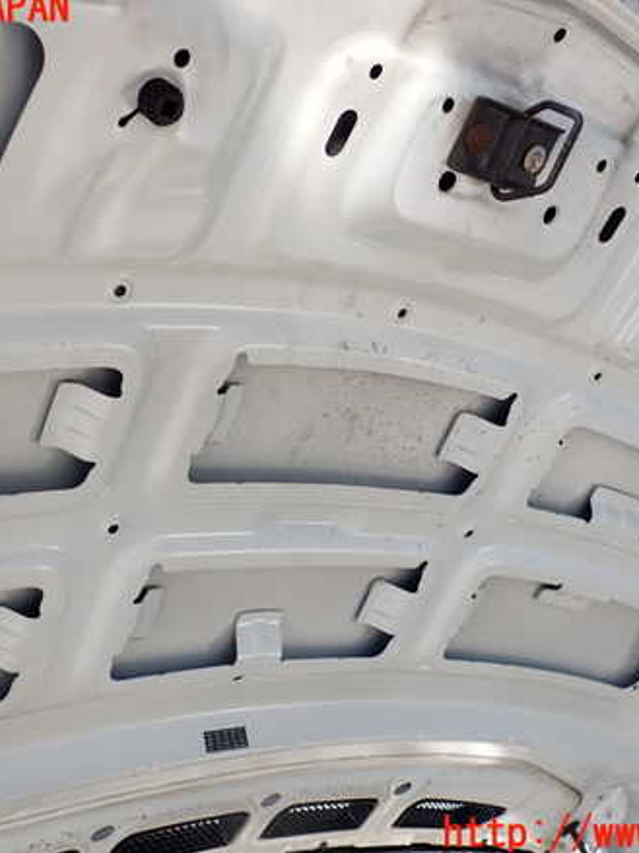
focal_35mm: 41
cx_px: 299
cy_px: 422
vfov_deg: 45.8
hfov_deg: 35.1
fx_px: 1010
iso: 100
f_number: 3.2
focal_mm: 5.4
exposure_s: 1/125
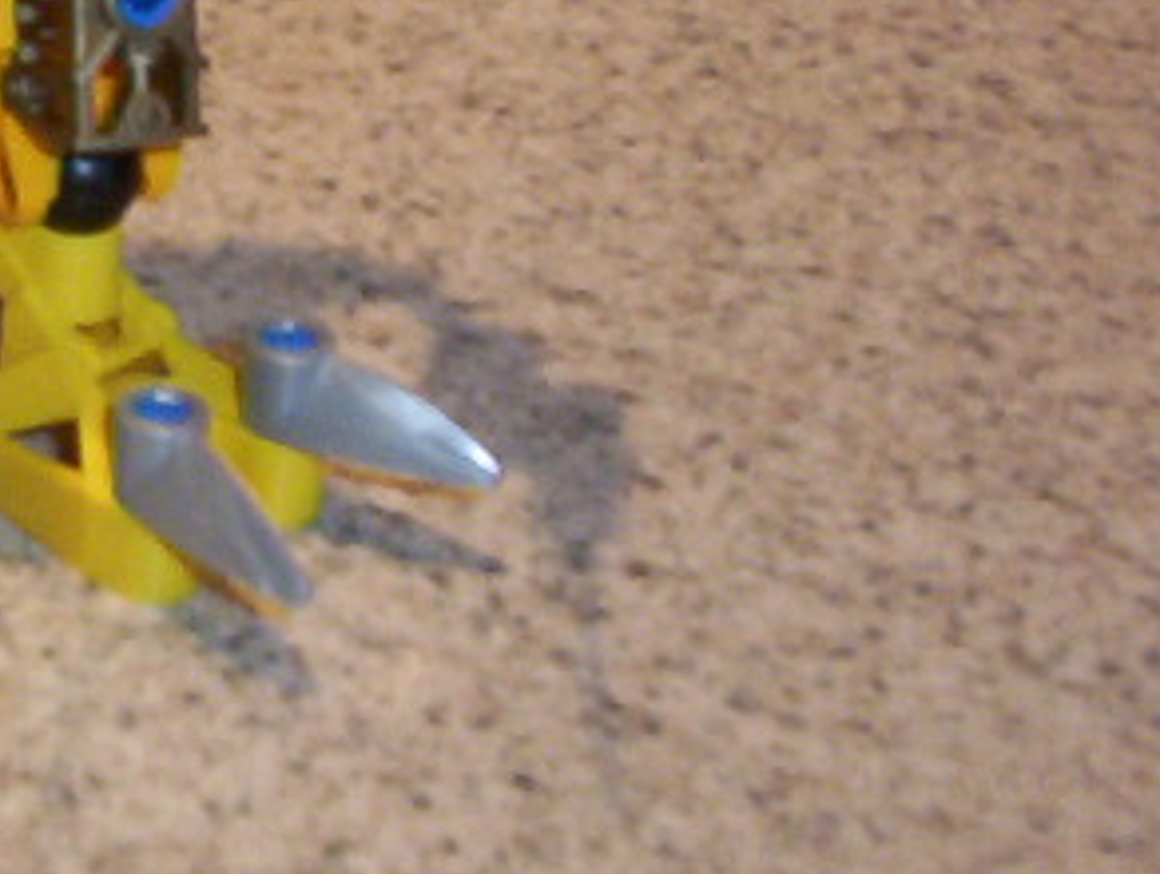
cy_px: -75
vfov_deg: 13.4
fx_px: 3659
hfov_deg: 17.0
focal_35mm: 109
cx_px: -350
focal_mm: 6
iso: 140
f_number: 4.5
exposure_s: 1/30
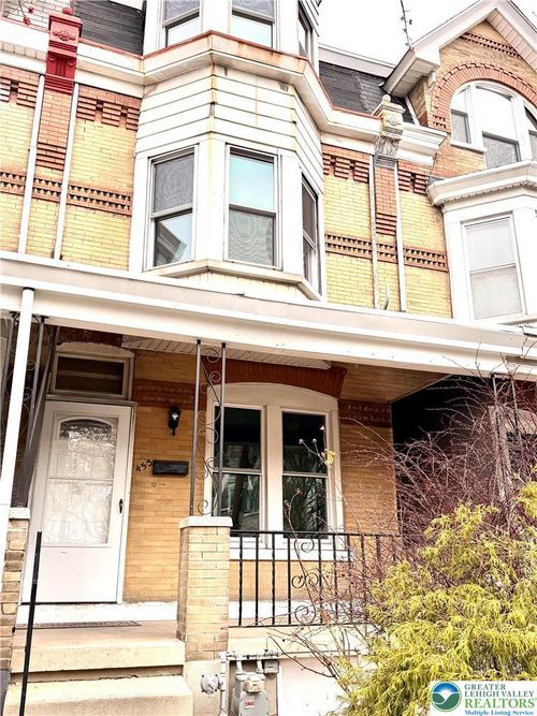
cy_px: 358
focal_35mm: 24
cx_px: 268
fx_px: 497
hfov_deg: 56.8
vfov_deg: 71.6
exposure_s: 1/1361
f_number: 1.78
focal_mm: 6.76
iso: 100
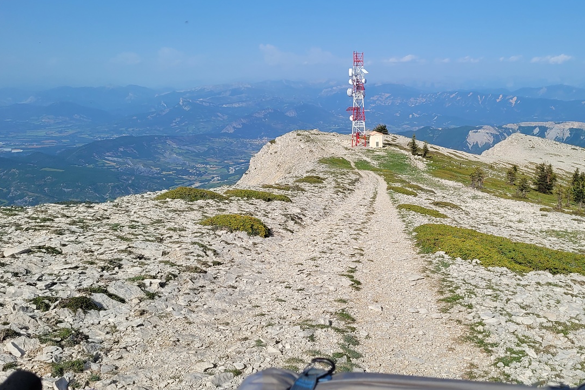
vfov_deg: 36.9
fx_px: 585
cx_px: 357
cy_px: 197
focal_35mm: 36
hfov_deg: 52.7
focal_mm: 5.4
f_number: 1.8
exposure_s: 1/3363
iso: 40
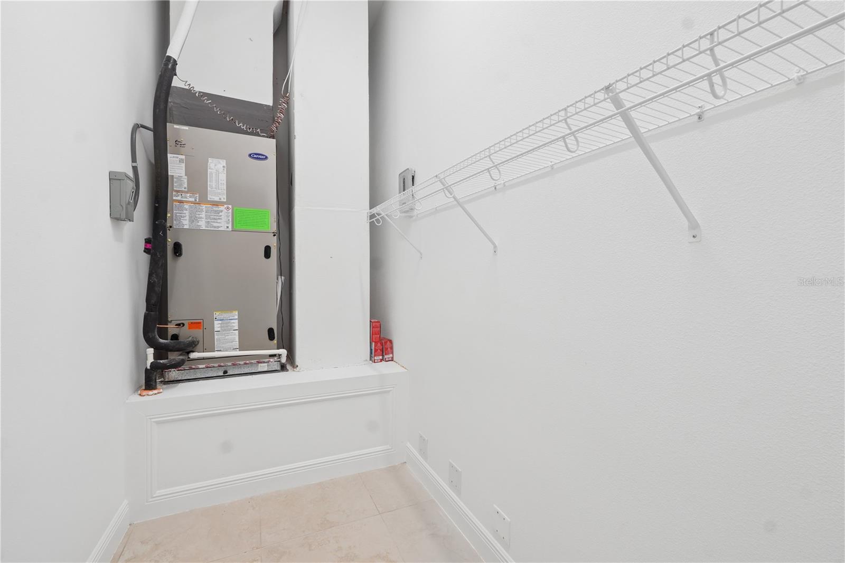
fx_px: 352
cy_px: 282
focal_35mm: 15
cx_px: 422
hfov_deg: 100.4
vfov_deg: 77.3
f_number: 8
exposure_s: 1/20
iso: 400
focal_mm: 10
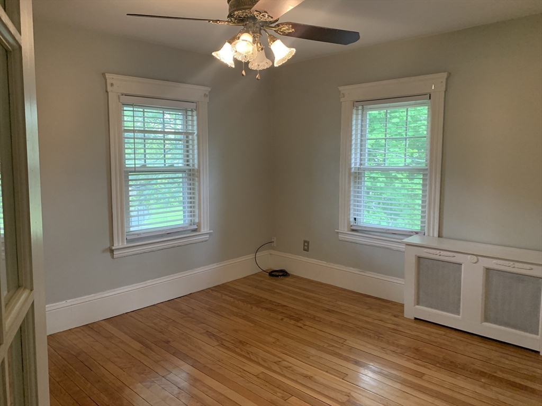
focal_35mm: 26
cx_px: 271
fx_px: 407
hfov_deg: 67.3
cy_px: 203
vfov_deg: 53.1
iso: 250
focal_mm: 4.25
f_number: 1.8
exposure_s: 1/60
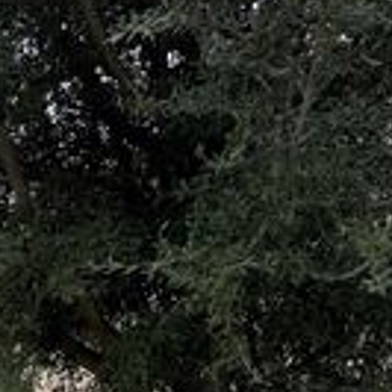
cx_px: -324
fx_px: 1025
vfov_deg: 21.5
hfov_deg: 17.4
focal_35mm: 80
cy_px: 276
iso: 100
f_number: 1.78
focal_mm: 6.76
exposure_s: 1/1812
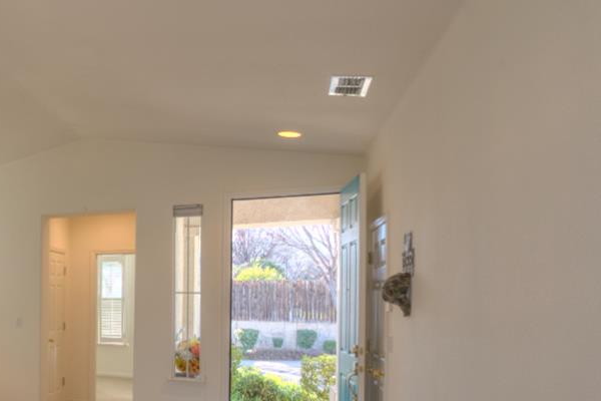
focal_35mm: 35
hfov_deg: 38.4
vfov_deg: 36.8
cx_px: -137
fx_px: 584
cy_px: 309
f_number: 10
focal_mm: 14
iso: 400
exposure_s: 1/40
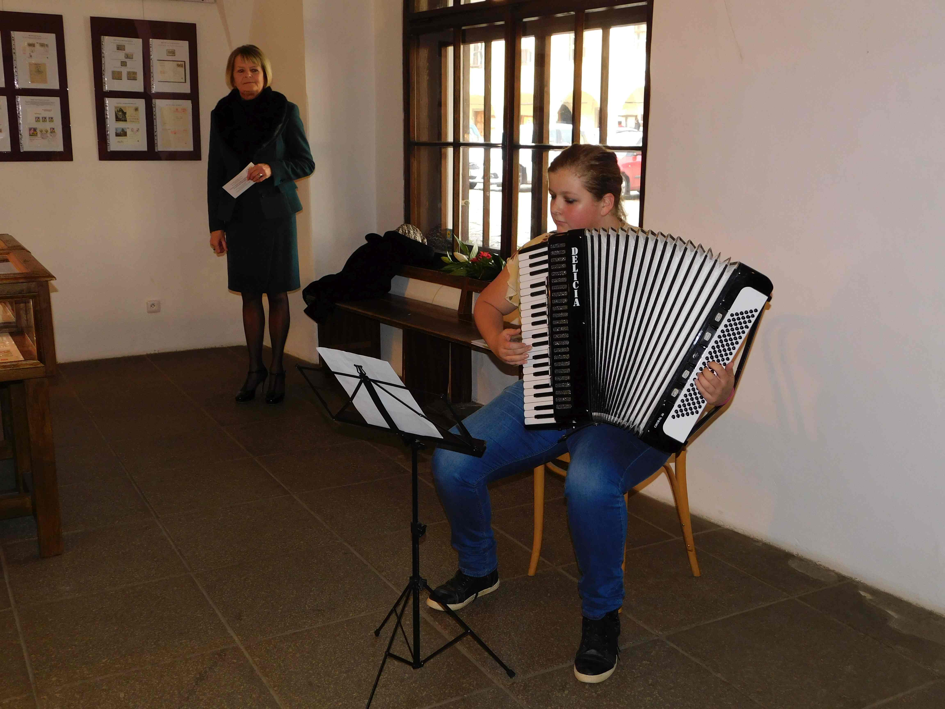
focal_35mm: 36
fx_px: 983
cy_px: 354
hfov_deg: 51.4
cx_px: 472
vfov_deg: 39.7
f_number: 3.5
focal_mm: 6.3
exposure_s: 1/30
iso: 200
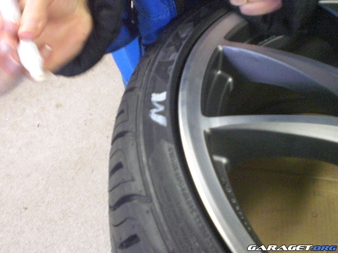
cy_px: 126
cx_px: 169
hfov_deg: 49.0
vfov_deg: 37.7
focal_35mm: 38
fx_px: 371
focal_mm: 6.3
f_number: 3.1
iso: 800
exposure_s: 1/25
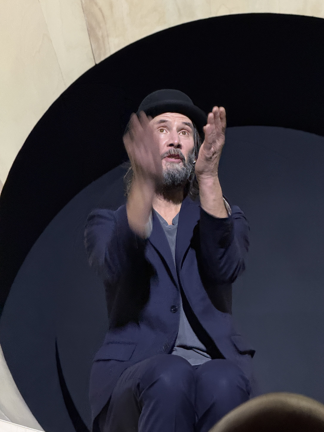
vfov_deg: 16.3
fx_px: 1510
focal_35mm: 121
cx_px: 163
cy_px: 218
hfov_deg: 12.2
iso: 1250
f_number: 2.8
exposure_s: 1/40
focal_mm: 15.66
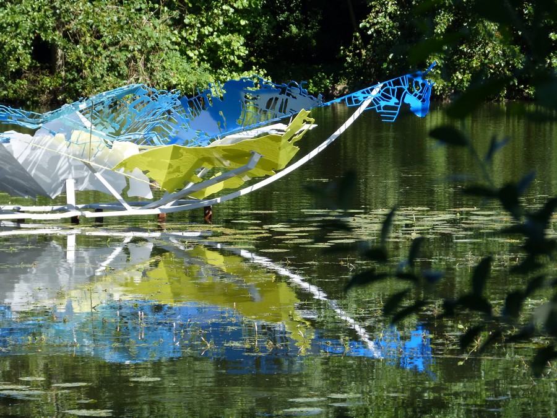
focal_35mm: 259
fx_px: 4168
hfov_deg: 7.6
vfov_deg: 5.7
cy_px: 209
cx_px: 278
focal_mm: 46.6
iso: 100
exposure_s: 1/400
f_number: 4
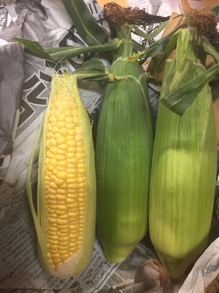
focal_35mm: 29
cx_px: 110
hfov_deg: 48.2
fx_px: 245
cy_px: 146
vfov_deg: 61.7
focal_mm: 4.15
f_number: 2.2
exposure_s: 1/30
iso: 80
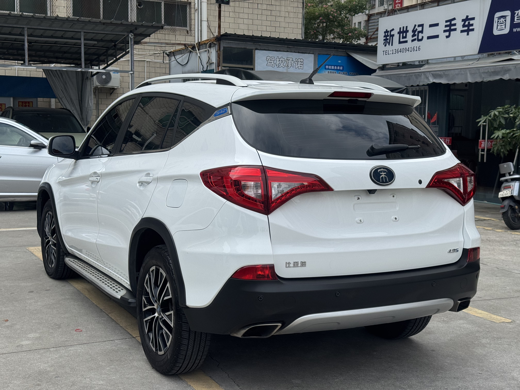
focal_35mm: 48
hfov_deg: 39.7
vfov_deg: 30.3
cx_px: 260
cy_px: 195
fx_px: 721
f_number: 1.78
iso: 64
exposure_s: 1/3817
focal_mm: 6.76
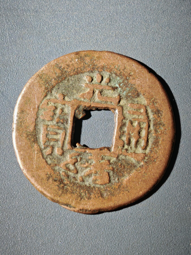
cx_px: 96
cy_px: 128
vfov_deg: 17.9
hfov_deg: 13.5
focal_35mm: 110
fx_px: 809
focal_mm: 9
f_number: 2
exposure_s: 1/100
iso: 320
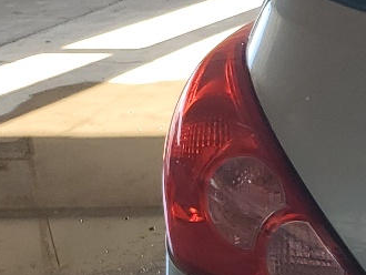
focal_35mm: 126
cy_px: 220
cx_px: 836
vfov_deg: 11.7
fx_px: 1333
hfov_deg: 12.7
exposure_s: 1/217
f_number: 1.5
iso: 50
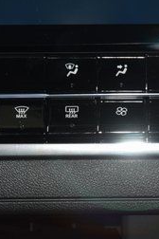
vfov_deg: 9.0
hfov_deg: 6.0
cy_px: 92
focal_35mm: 229
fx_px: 1517
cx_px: 149
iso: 1100
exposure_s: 1/30
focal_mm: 60
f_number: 4.5
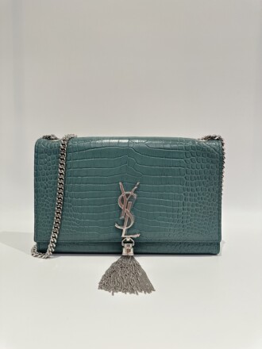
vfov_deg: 71.6
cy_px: 174
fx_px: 242
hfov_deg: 56.8
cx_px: 131
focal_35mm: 24
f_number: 1.78
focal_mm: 6.86
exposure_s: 1/100
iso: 200
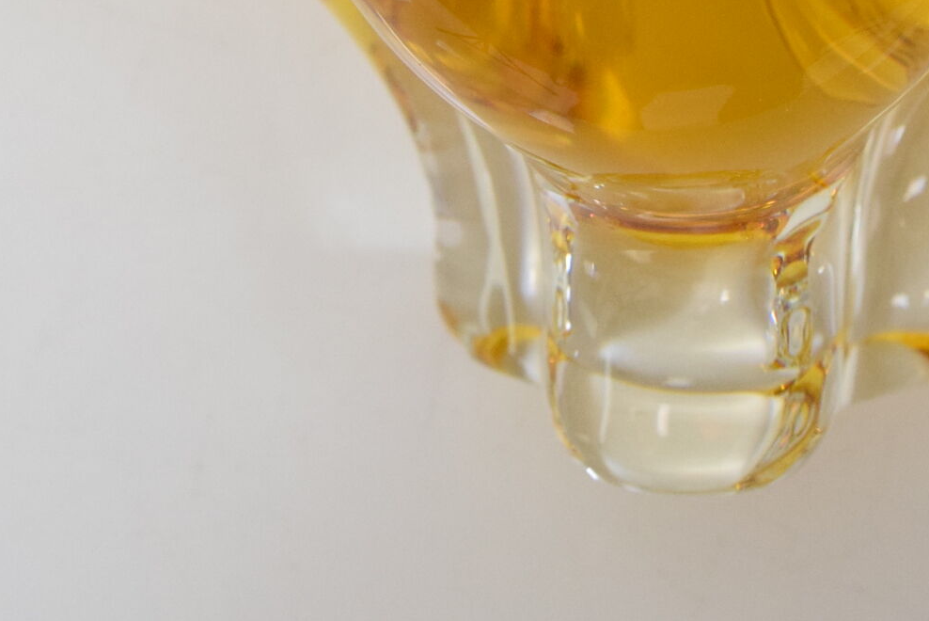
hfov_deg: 19.4
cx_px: 695
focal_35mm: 105
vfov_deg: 12.6
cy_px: -265
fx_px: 2699
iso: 1600
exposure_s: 1/200
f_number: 7.1
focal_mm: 23
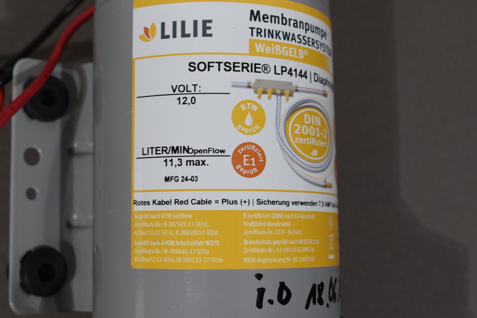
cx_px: 228
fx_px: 782
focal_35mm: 59
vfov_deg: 23.0
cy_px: 141
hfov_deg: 33.9
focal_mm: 34
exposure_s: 1/60
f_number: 8
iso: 400
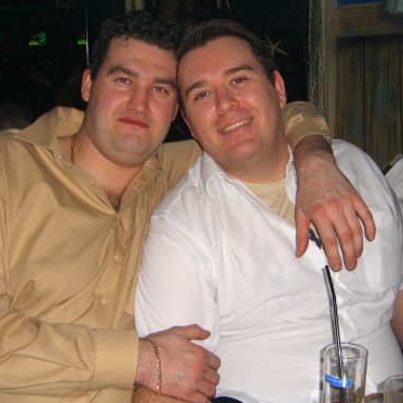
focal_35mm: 54
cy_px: 205
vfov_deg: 31.6
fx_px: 711
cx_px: 215
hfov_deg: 31.6
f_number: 2.8
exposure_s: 1/60
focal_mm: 7.9
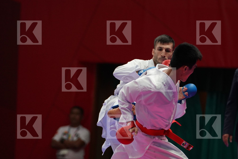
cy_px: 80
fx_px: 2281
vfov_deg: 4.0
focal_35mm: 345
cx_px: 119
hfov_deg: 6.0
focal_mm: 230
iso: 2500
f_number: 4
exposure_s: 1/1000
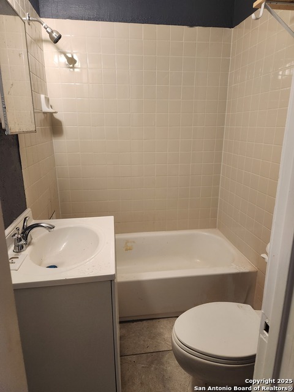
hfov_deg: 58.9
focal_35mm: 23
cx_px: 147
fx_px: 260
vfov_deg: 73.9
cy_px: 196
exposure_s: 1/120
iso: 400
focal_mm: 5.4
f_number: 1.8
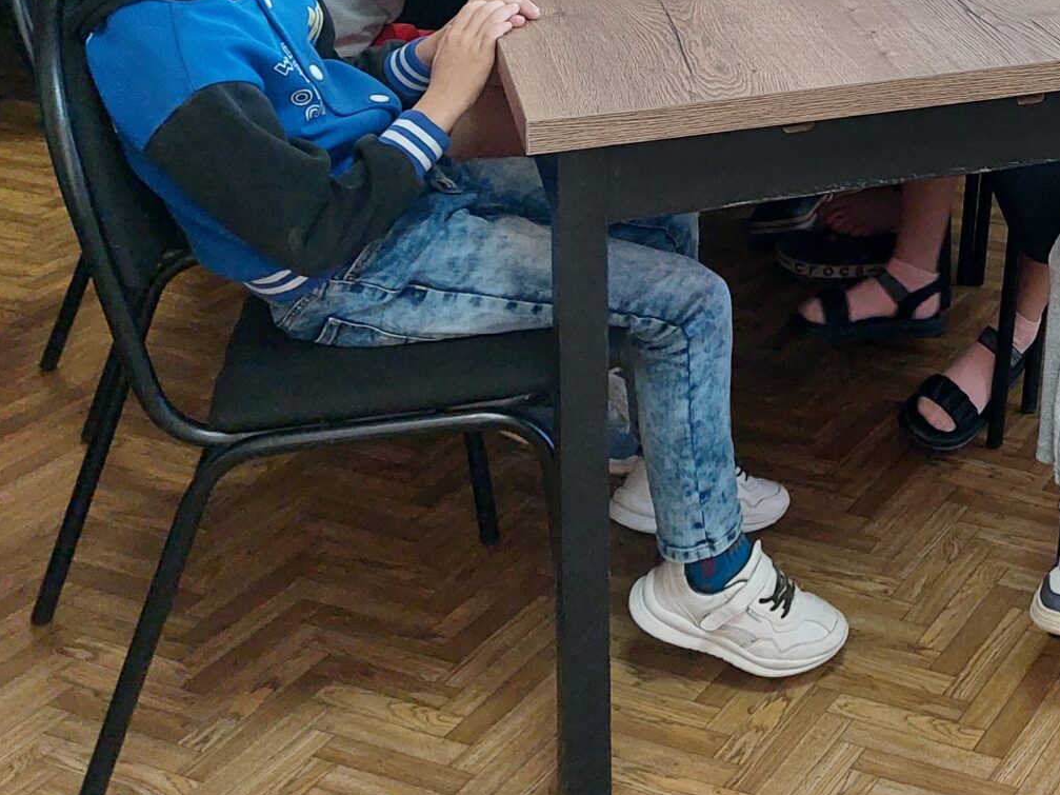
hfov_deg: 28.3
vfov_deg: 21.8
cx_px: 1211
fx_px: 1868
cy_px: -213
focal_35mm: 61
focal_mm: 5.23
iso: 250
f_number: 1.8
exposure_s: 1/50
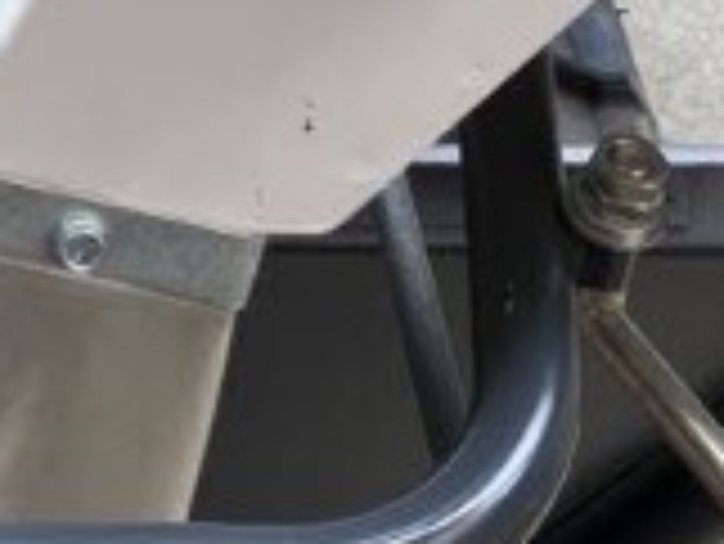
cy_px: -261
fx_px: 2323
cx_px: -184
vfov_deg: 12.7
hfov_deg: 16.8
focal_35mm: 111
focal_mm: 3.99
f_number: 1.8
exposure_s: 1/131
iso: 20
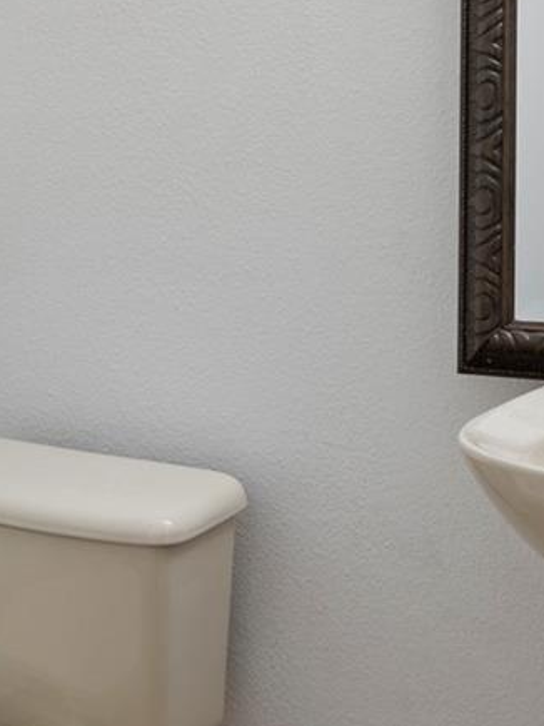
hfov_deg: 26.5
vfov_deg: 35.3
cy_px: 172
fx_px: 1111
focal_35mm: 53
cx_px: 48
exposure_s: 1/4
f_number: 9
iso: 200
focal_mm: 10
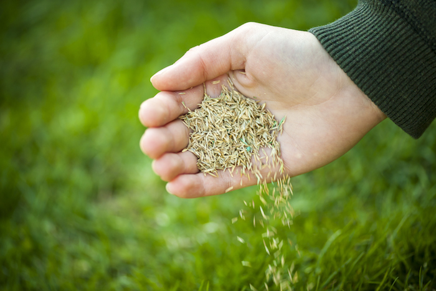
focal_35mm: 105
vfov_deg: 13.0
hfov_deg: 19.5
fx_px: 1272
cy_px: 146
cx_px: 218
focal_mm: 105
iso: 200
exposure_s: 1/320
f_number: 3.2
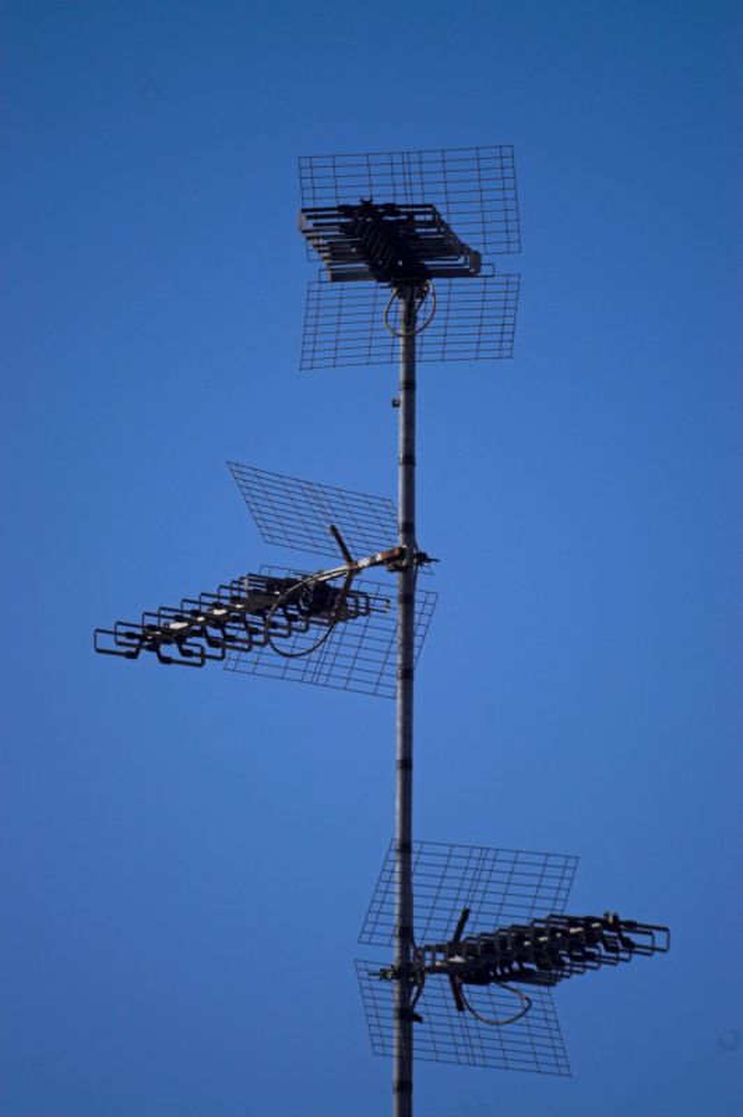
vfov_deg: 2.8
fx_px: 23257
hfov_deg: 1.8
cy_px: 558
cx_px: 372
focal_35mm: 750
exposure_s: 1/1250
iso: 100
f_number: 8
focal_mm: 500
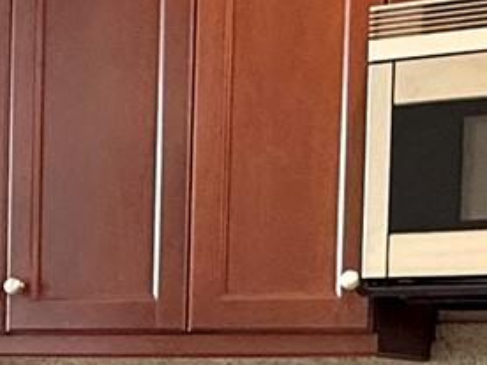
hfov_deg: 18.6
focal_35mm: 104
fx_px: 1463
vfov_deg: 13.7
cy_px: 478
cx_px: 55
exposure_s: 1/60
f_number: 2.2
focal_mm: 2.22
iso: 160
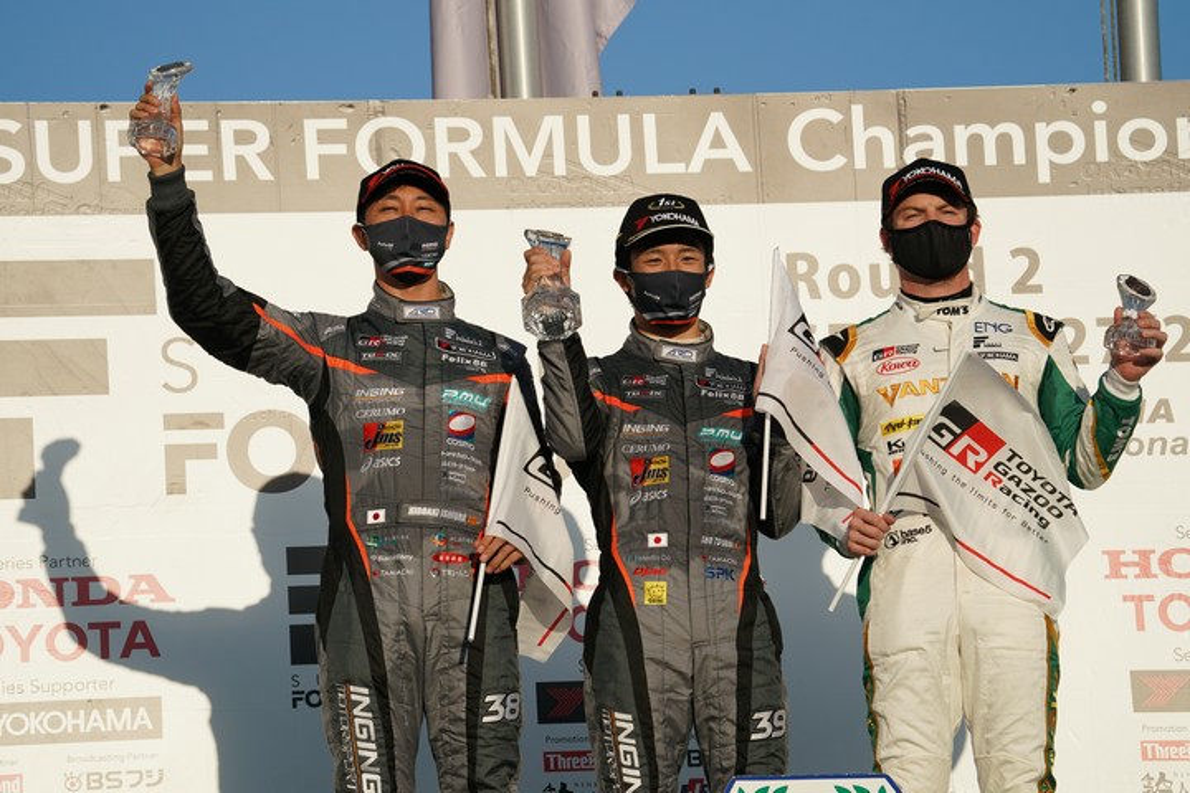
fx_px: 9321
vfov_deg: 4.9
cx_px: 595
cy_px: 396
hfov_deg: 7.3
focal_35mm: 282
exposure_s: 1/800
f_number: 7.1
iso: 200
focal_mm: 282
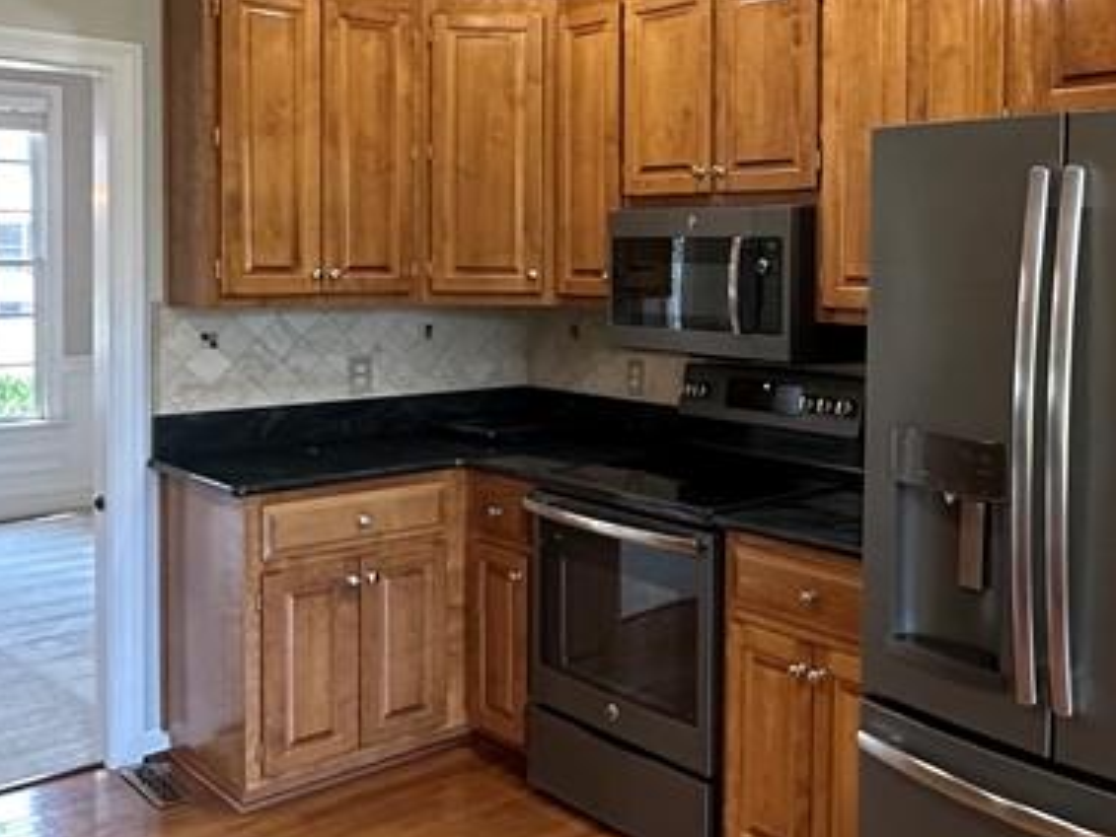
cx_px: 835
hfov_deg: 47.2
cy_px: 278
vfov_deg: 37.3
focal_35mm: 38
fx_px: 1225
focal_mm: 2.22
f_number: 2.2
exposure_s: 1/60
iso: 320
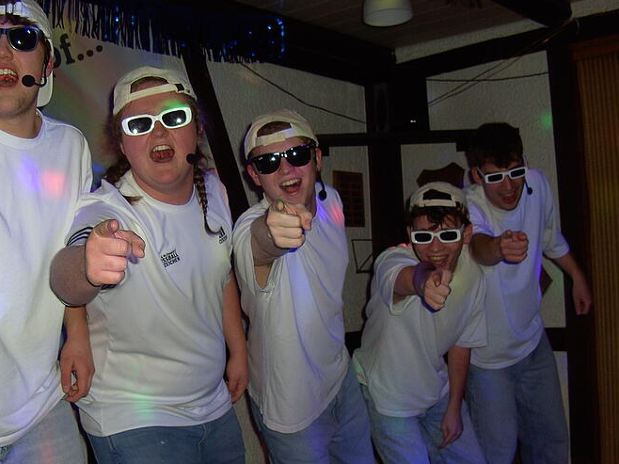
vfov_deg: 32.1
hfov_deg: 41.9
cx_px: 252
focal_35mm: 45
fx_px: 804
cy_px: 254
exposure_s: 1/47
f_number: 2.8
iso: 64
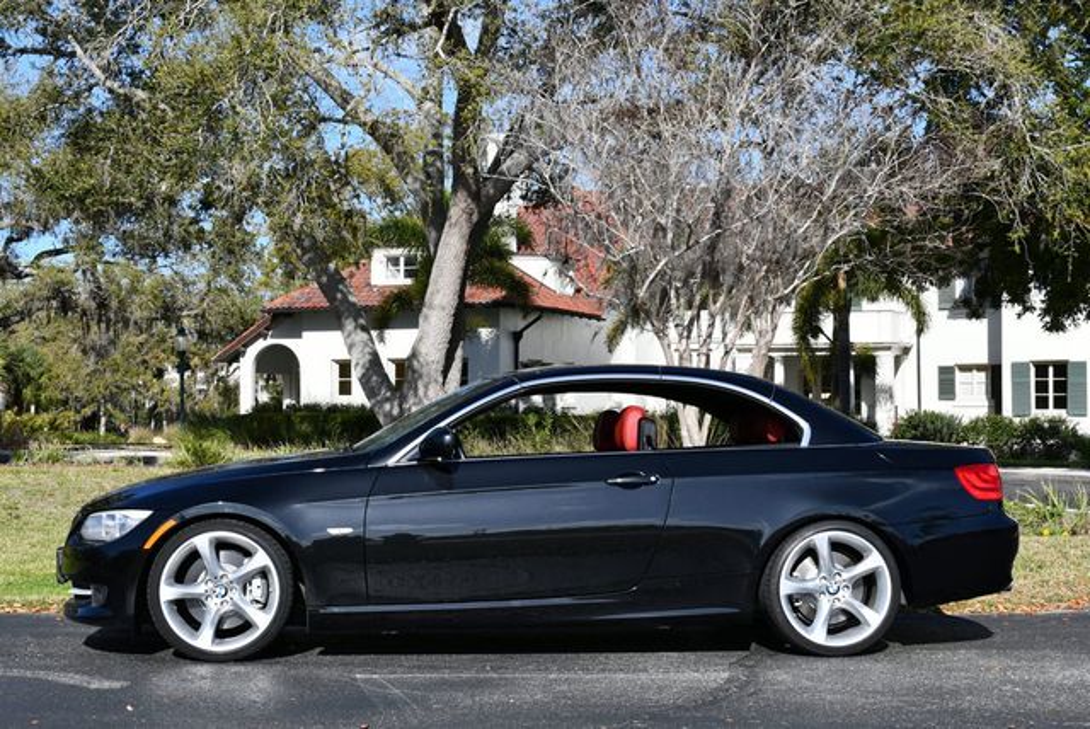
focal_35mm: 60
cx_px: 545
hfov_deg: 33.4
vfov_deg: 22.7
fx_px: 1818
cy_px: 364
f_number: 8
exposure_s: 1/250
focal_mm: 30
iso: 100
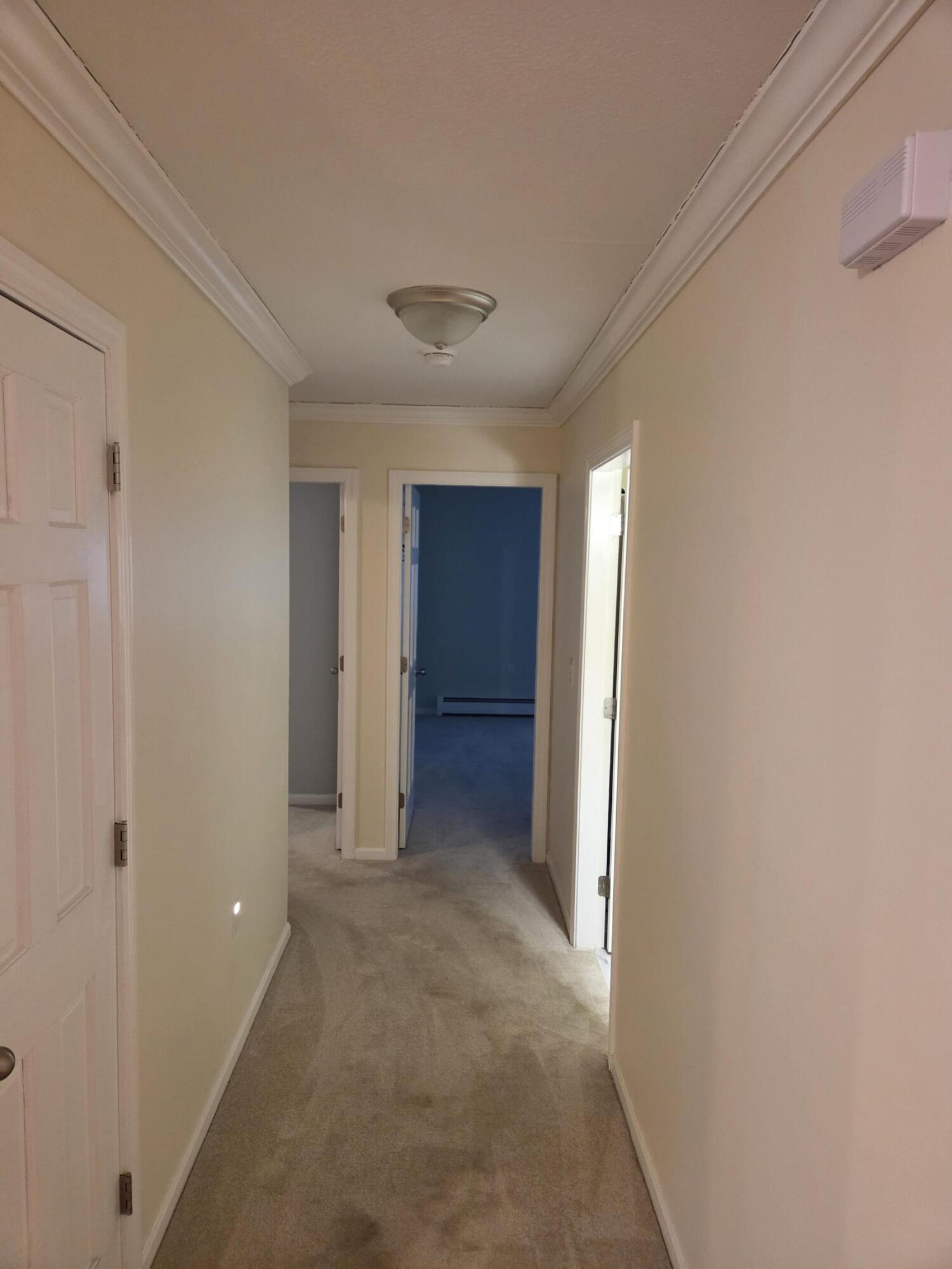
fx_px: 843
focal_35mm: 23
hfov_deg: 58.9
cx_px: 476
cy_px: 634
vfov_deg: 73.9
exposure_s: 1/120
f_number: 1.8
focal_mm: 5.4
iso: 1000
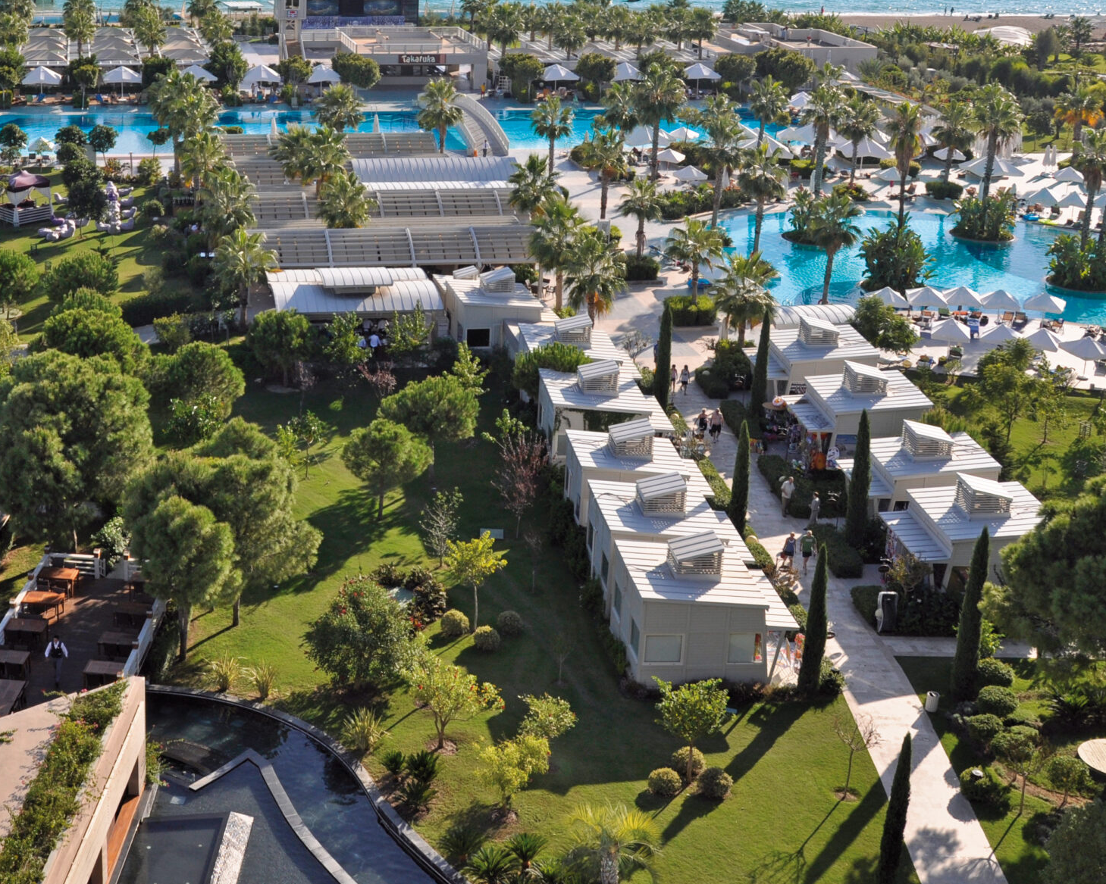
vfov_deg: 28.9
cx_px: 316
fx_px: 1696
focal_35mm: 52
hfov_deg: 35.5
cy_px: 261
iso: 200
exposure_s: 1/400
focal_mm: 21
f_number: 8
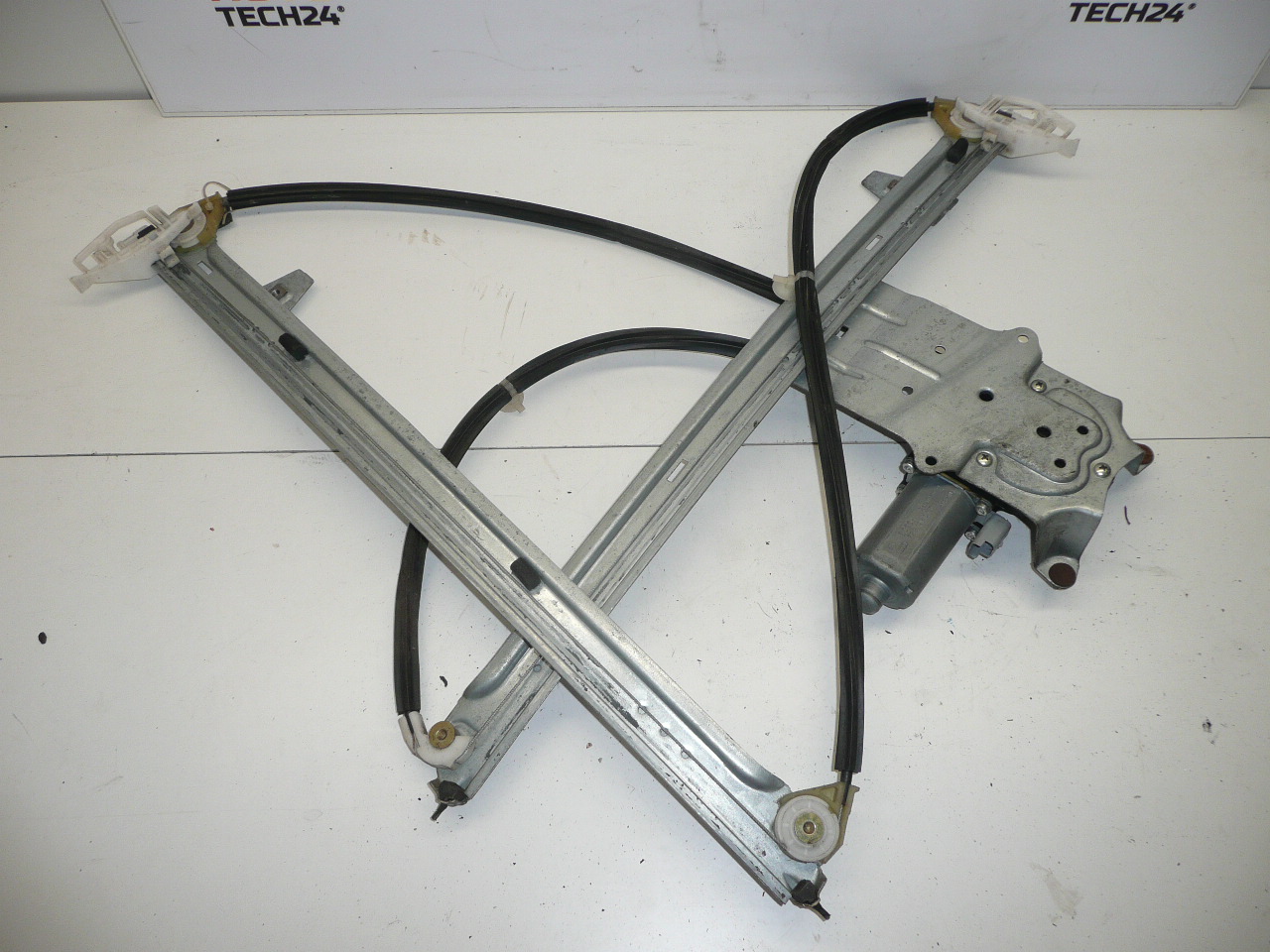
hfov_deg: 63.4
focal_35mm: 28
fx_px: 1027
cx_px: 635
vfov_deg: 49.7
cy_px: 476
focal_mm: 4.6
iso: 100
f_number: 3.3
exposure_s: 1/125
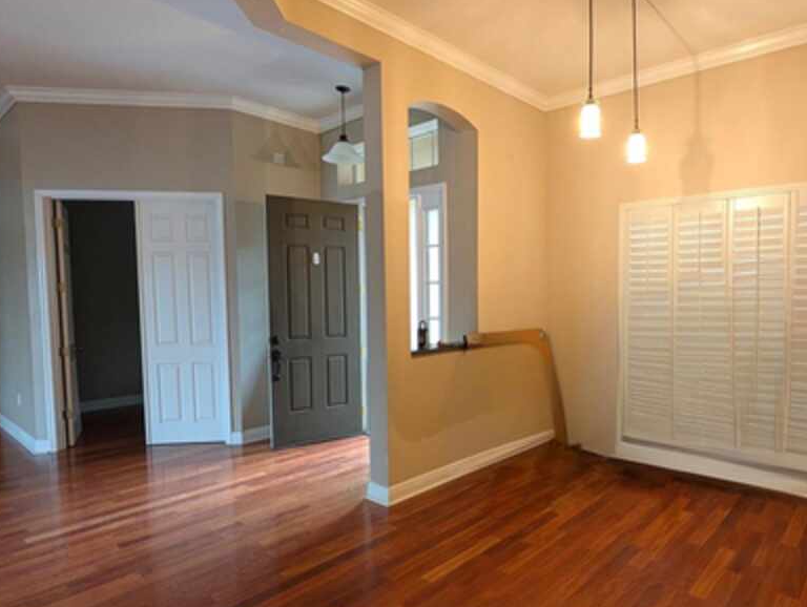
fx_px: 467
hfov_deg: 80.1
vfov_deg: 66.1
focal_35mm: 20
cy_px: 316
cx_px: 505
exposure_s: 1/40
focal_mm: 2.02
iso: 225
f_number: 1.7
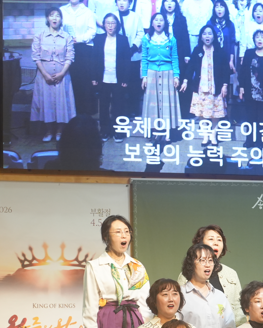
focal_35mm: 179
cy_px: 277
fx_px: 1741
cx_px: 383
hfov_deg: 8.5
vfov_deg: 10.7
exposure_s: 1/100
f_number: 5
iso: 1250
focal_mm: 70
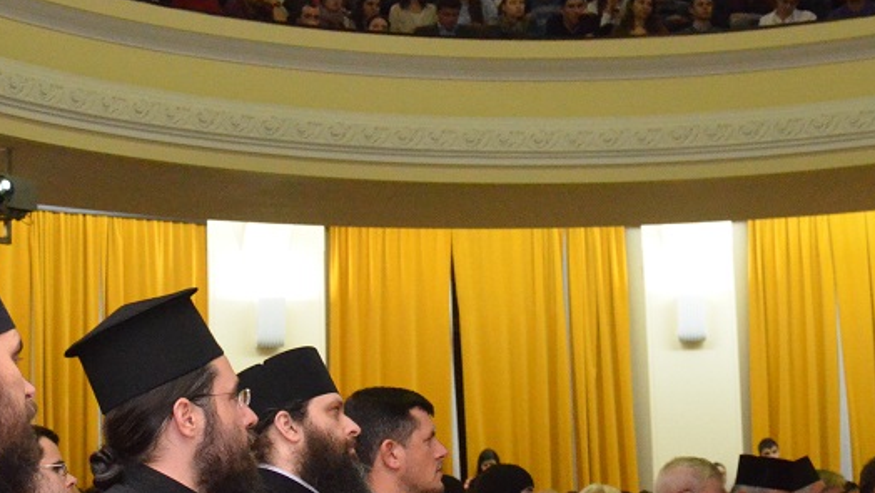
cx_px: 366
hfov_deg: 26.8
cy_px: 259
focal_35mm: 79
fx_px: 1833
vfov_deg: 15.3
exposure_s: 1/80
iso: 5000
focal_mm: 22
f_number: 4
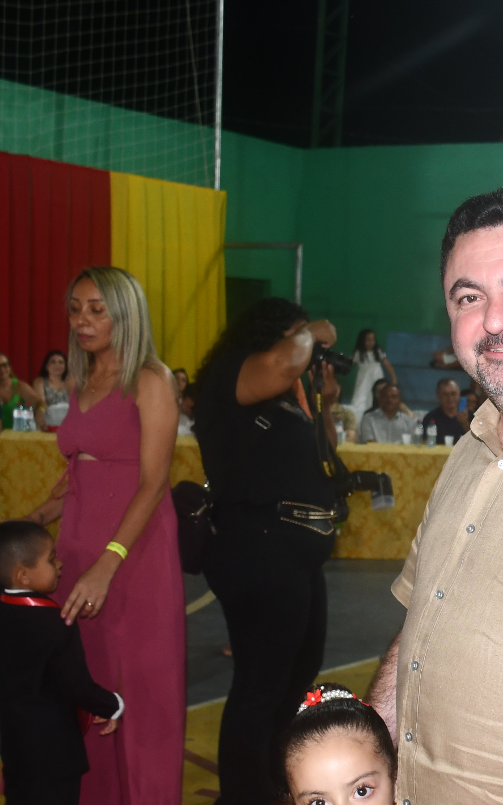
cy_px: 516
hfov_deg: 20.2
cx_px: 612
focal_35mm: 60
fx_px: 1316
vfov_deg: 33.8
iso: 640
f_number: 3.5
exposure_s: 1/60
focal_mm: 20
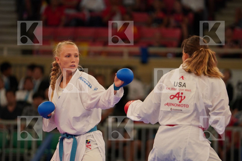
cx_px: 121
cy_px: 80
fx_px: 1996
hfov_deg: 6.9
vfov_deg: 4.6
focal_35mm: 297
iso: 1600
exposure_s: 1/1000
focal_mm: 198
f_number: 2.8
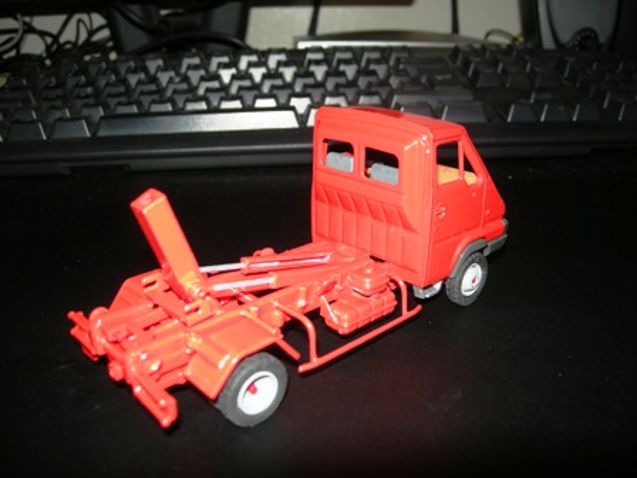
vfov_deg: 40.7
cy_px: 239
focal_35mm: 35
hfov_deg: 52.6
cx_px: 318
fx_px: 644
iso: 64
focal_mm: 5.7
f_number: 2.8
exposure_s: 1/60
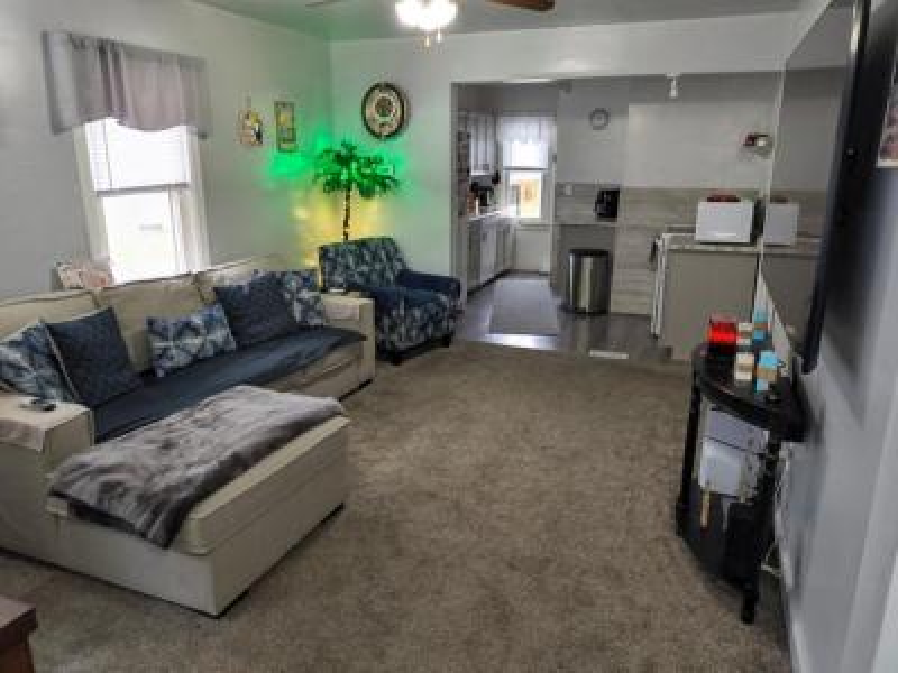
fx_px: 649
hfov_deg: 69.4
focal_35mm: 25
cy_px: 336
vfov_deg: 54.9
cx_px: 449
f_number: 1.7
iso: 800
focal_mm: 4.68
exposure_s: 1/60
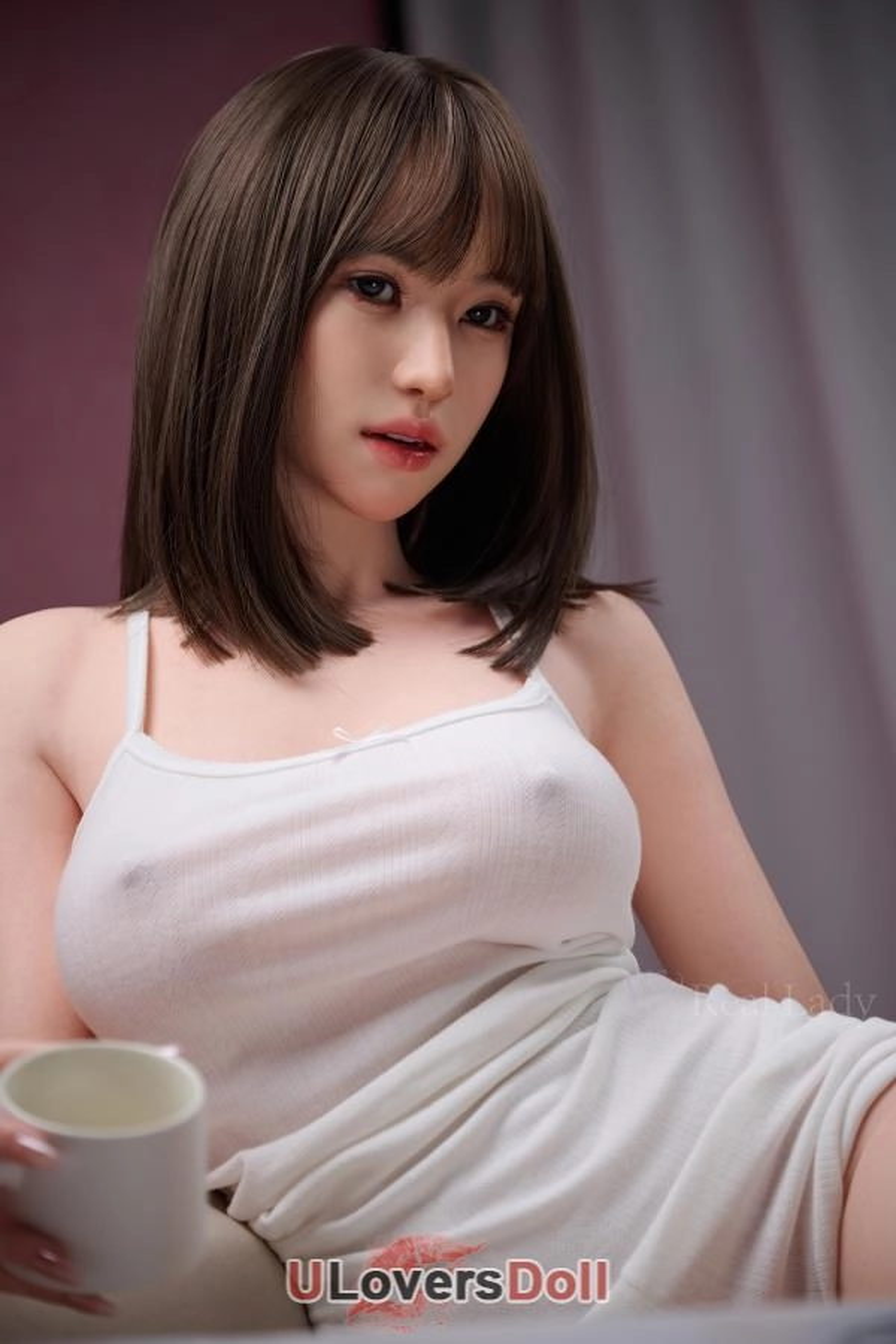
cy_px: 672
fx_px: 4106
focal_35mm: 110
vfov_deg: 18.6
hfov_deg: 12.5
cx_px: 448
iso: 160
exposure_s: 1/125
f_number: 4
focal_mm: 110
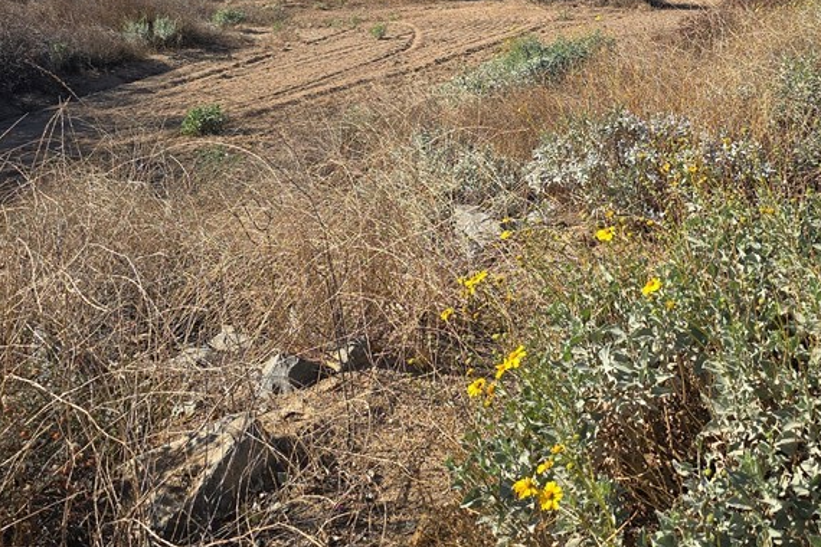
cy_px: 98
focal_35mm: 43
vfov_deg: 30.3
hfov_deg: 45.1
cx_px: 504
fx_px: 981
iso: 12
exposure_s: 1/629
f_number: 1.7
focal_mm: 6.3
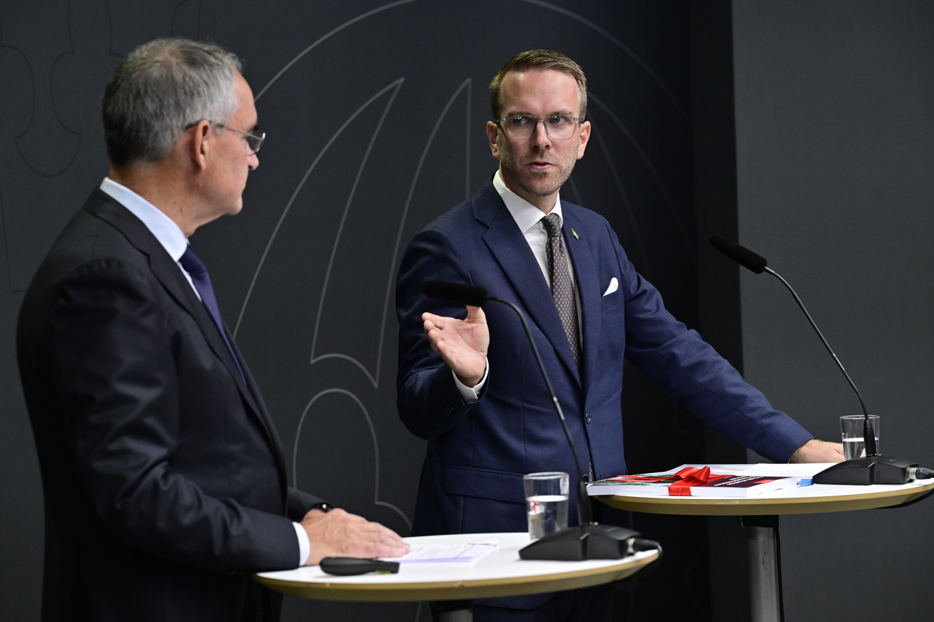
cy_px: 311
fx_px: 3372
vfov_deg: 10.5
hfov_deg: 15.8
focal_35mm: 130
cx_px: 467
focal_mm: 130
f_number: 5.6
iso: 2500
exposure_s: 1/320
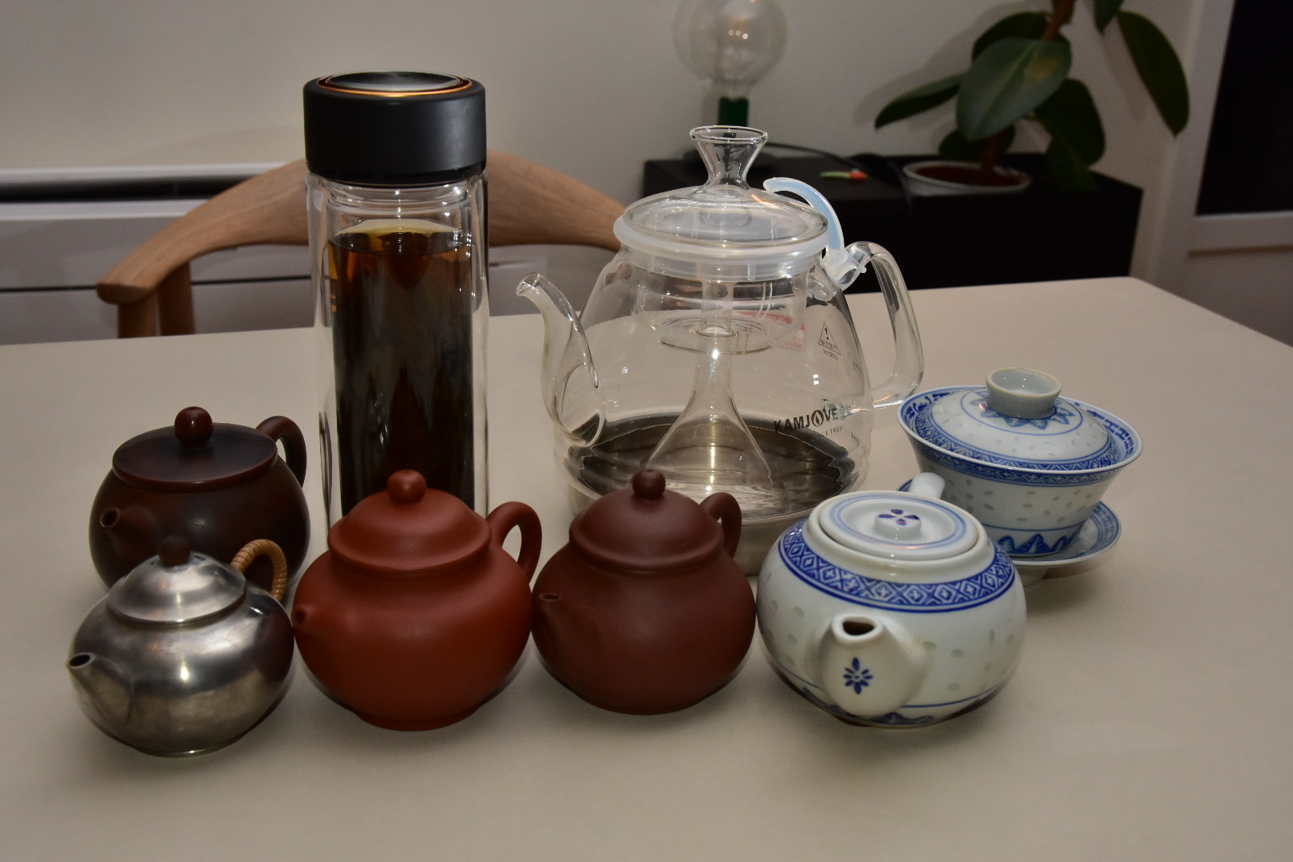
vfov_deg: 30.8
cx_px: 646
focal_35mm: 44
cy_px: 431
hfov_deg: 45.0
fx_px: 1562
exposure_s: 1/125
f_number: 8
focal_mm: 29
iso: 800
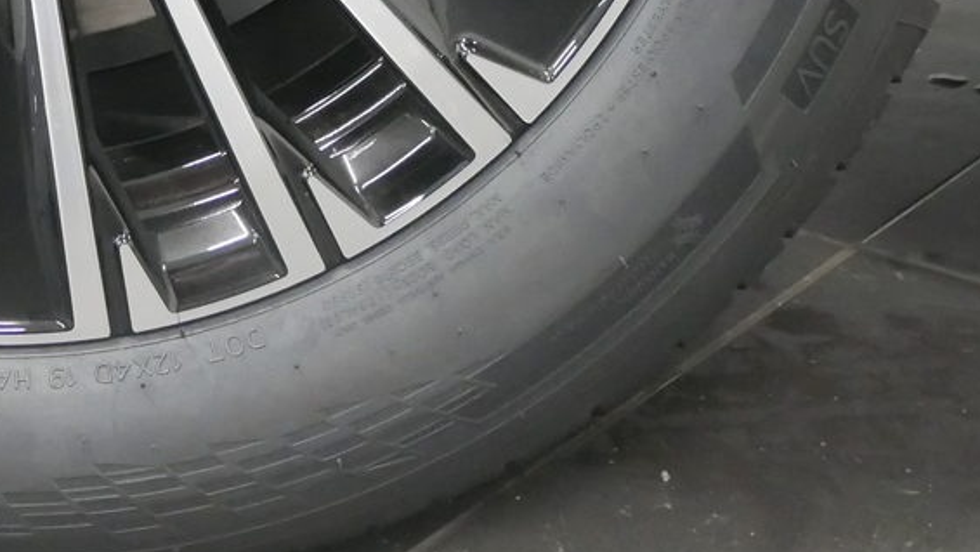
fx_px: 1923
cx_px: -14
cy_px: -425
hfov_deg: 26.9
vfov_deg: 14.5
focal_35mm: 74
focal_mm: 12
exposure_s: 1/50
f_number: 3.5
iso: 3200
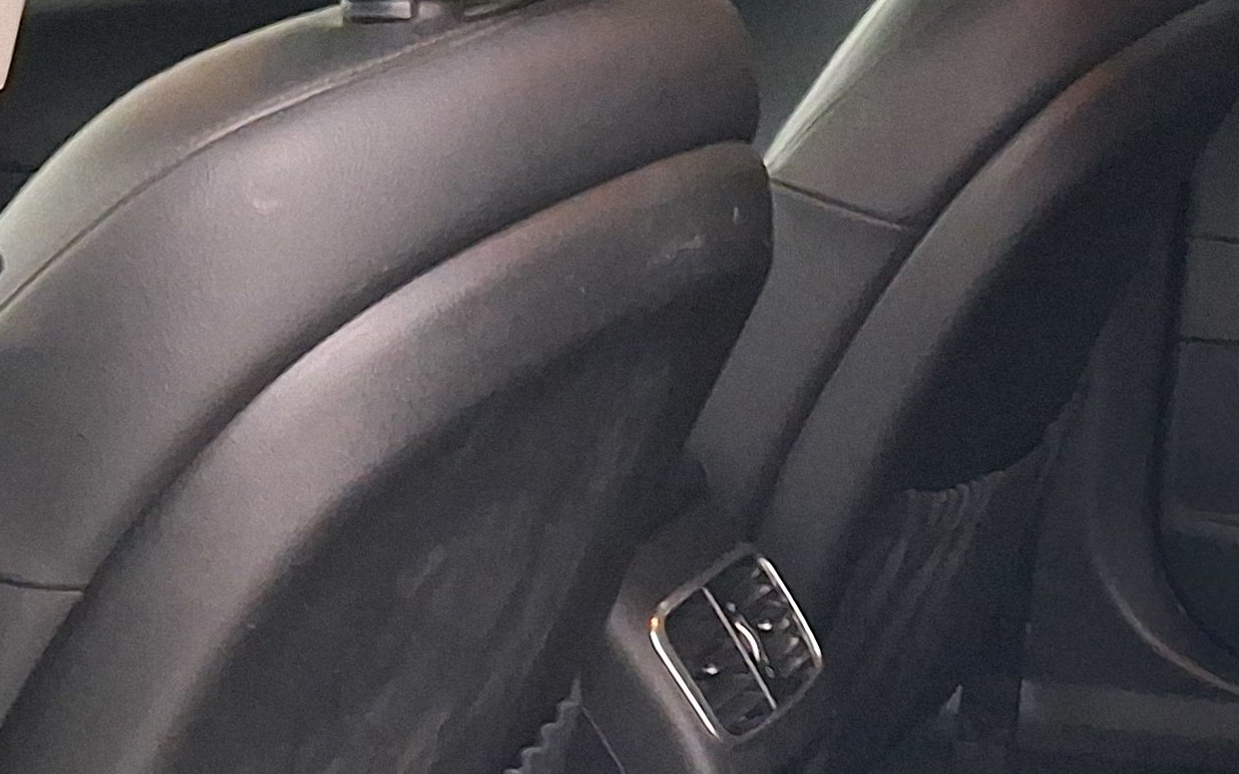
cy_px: 542
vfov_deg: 13.9
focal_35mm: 94
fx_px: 3174
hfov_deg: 21.3
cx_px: 1258
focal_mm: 4
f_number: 1.8
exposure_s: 1/24
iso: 800
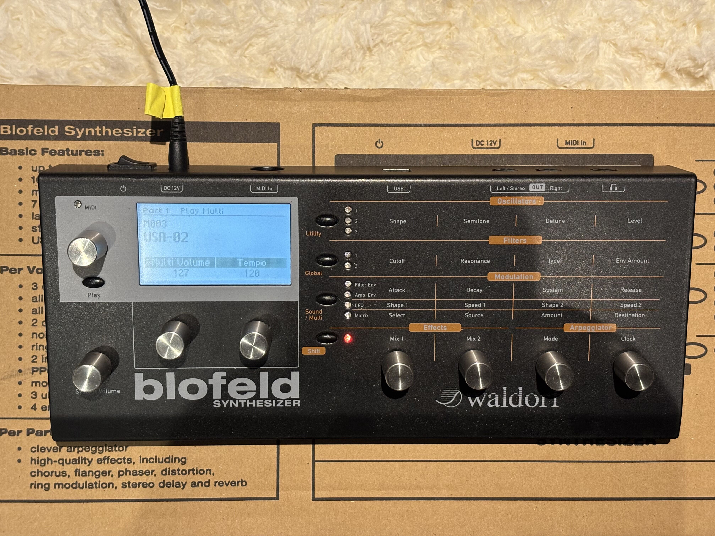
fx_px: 1074
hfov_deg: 36.8
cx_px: 358
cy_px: 268
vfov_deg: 28.0
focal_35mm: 52
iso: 200
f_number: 1.6
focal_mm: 5.96
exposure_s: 1/33
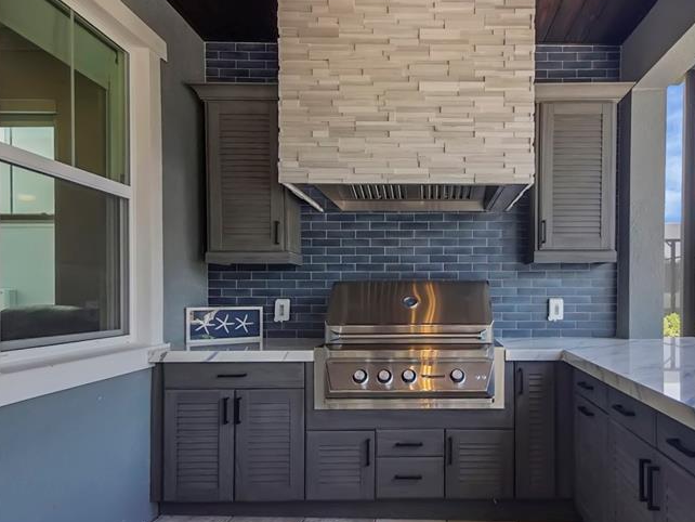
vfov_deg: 58.0
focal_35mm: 23
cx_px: 460
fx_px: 462
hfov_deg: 71.8
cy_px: 335
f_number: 4.5
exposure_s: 1/100
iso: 500
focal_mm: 10
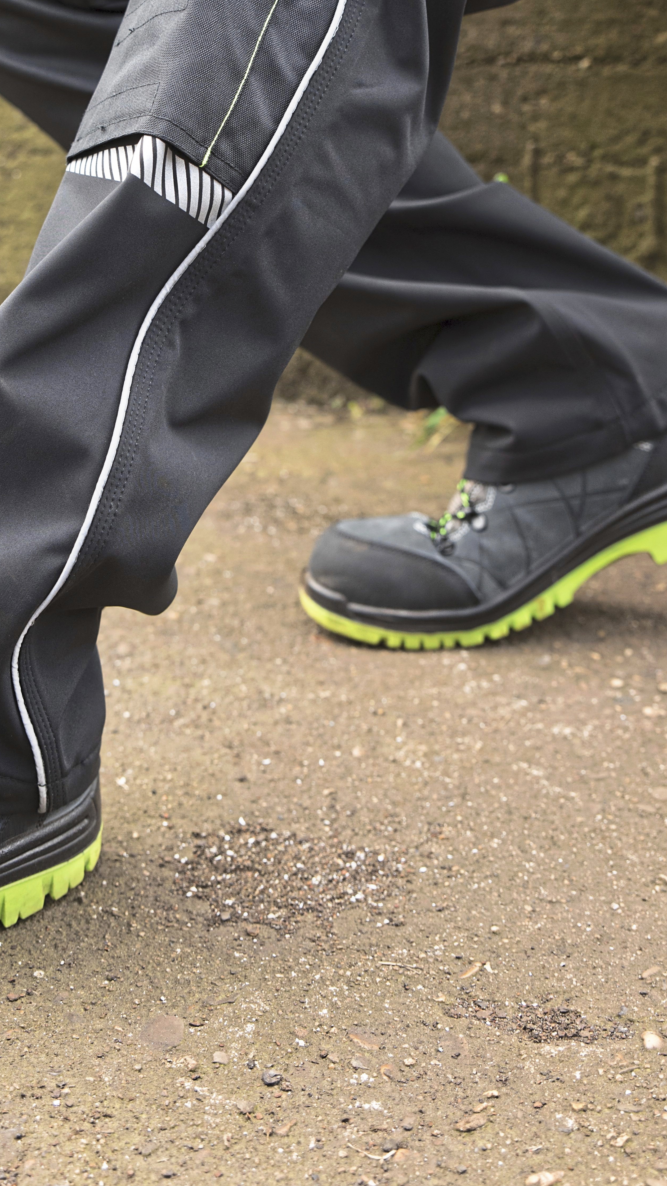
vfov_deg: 33.2
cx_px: 194
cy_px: 296
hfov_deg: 19.3
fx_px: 1949
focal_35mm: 62
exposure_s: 1/250
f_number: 4
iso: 400
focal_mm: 36
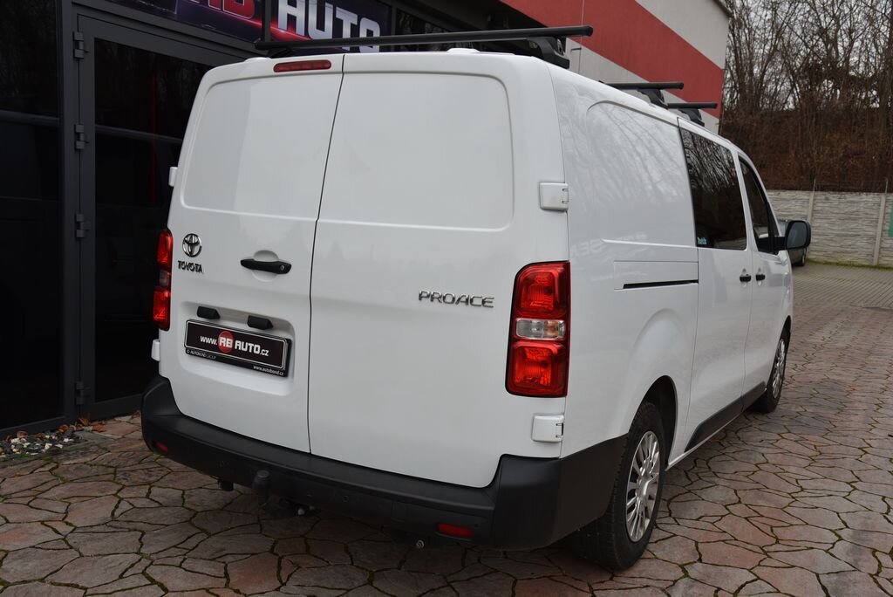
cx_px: 446
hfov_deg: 55.8
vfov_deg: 38.9
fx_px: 844
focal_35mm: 34
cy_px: 298
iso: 500
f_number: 8
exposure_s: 1/250
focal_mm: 34
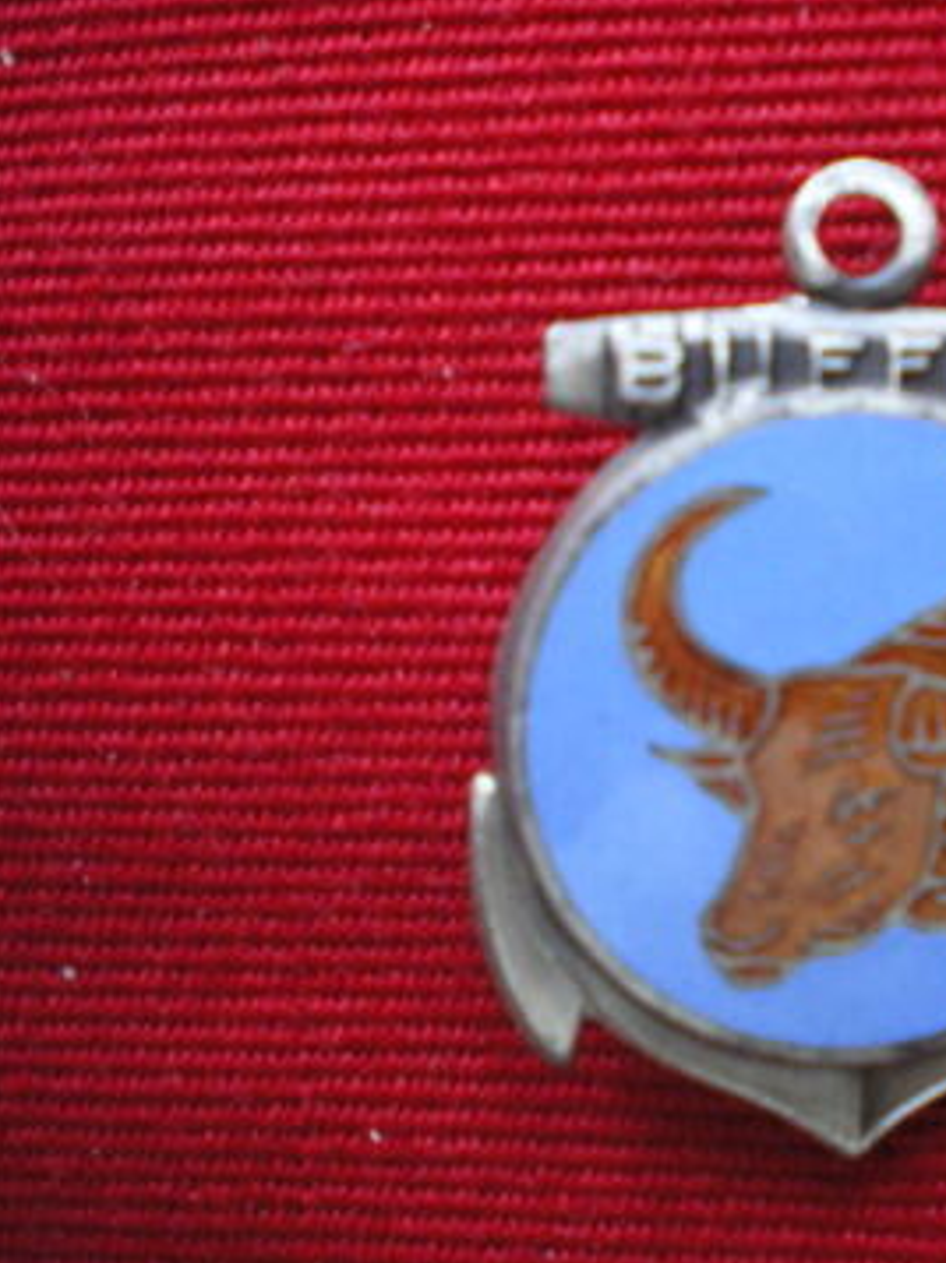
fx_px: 1861
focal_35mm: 51
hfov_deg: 27.6
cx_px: 822
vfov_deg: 37.5
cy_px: 632
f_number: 3.1
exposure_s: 1/30
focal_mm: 6.3
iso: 400
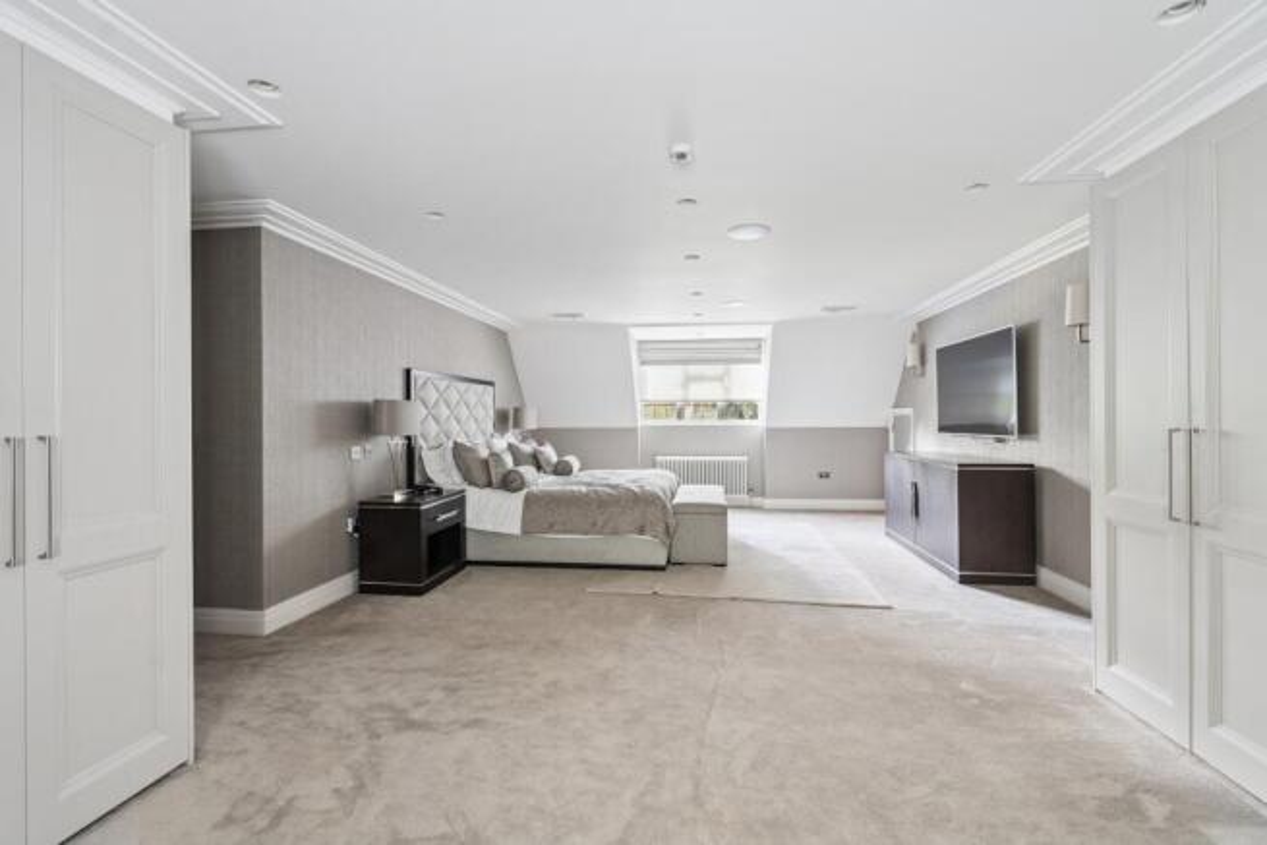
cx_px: 634
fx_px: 563
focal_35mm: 16
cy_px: 422
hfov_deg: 96.7
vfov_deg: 73.8
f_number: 5.6
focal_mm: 16
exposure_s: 1.3
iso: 320
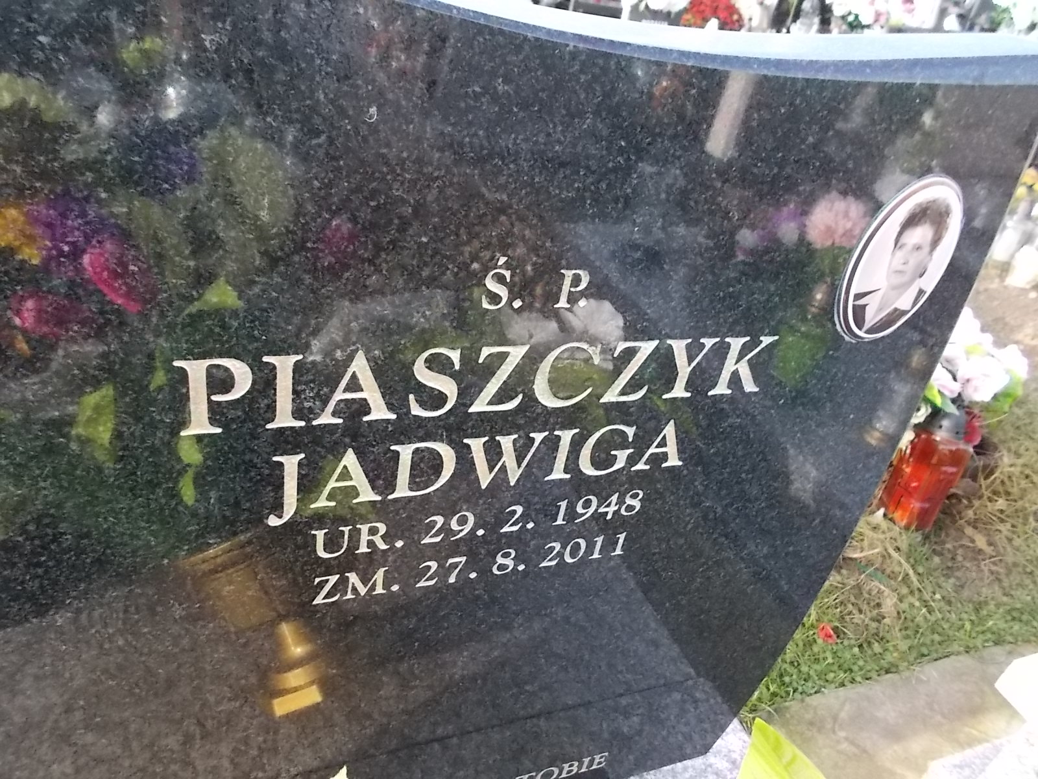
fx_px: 780
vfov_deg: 53.1
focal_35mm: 26
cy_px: 390
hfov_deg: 67.3
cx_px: 519
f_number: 3.2
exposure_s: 1/400
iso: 400
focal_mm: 4.6
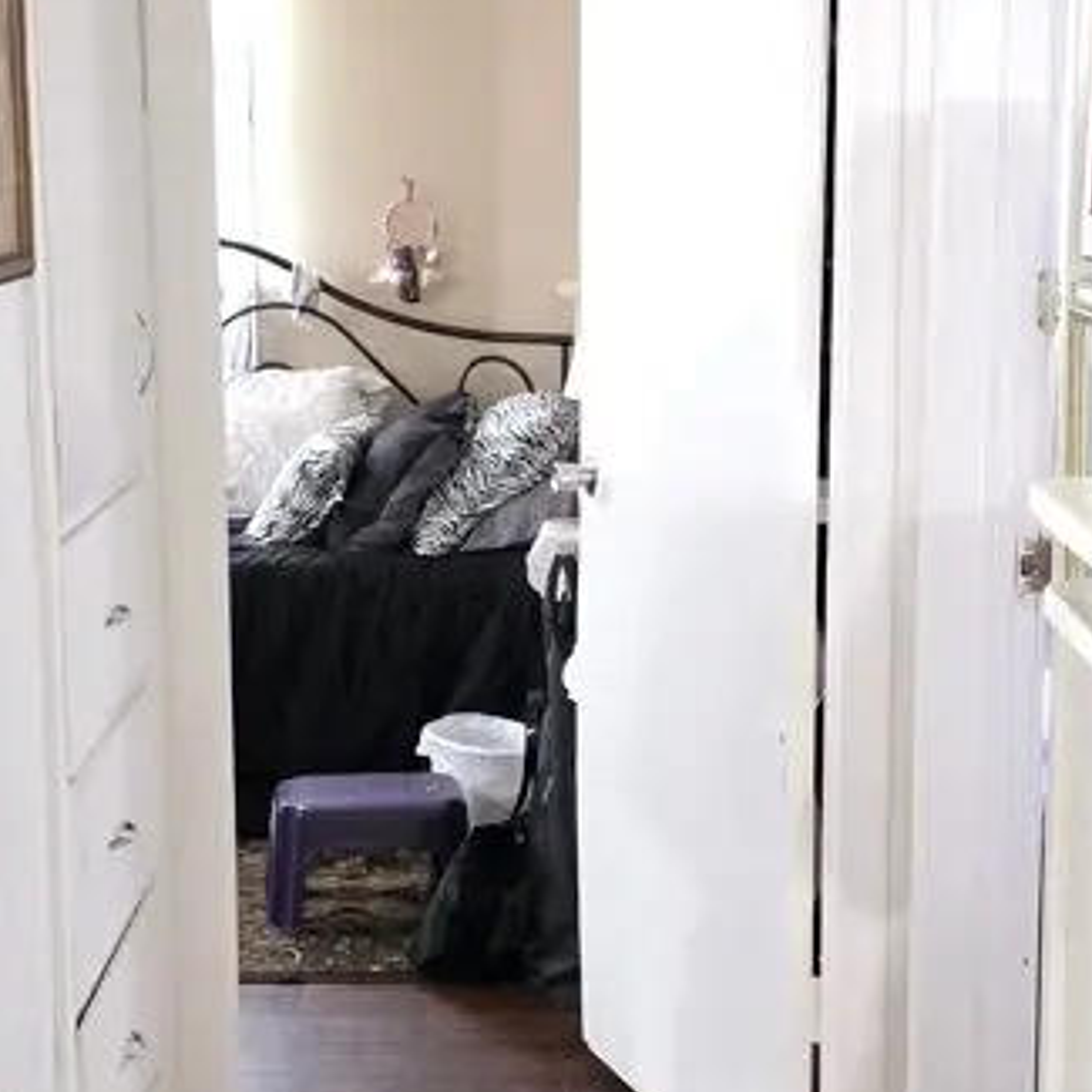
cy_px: 605
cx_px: 514
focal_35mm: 75
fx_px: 2677
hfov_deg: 23.1
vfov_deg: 23.0
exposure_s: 1/15
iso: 2000
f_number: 1.7
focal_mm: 6.3
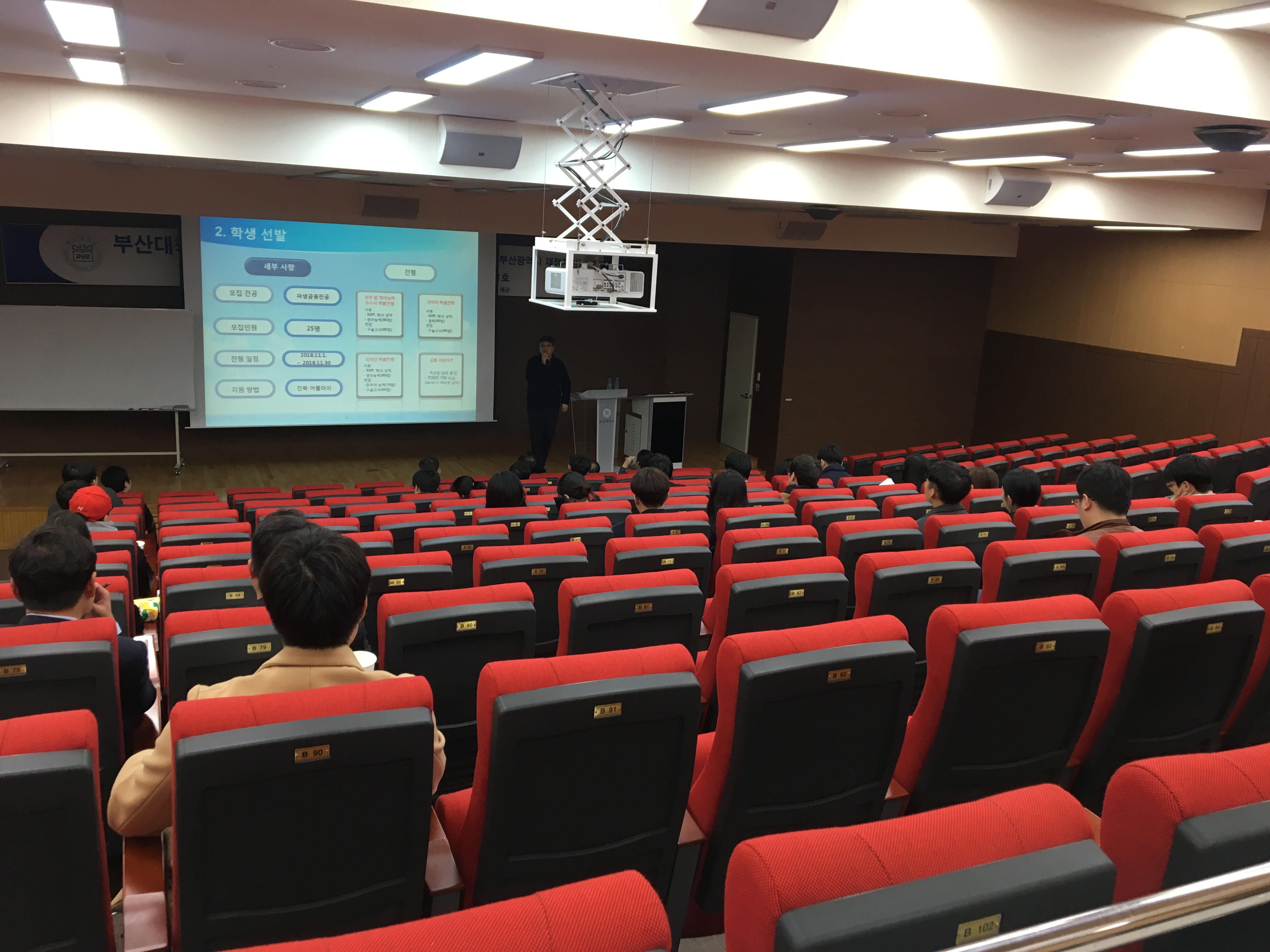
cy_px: 476
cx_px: 635
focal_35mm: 29
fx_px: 1064
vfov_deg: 48.2
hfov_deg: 61.7
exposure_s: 1/30
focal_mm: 4.15
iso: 64
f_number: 2.2
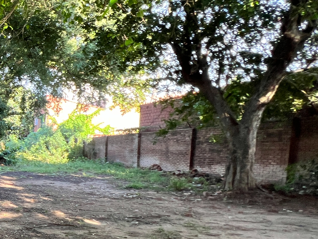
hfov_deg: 37.1
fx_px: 312
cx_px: -84
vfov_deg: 40.7
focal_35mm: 34
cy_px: 176
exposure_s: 1/99
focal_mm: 1.57
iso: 50
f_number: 1.8
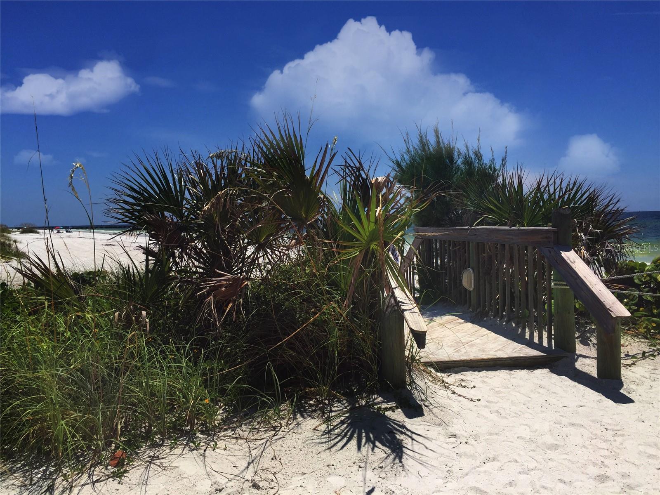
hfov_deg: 61.7
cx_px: 330
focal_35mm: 29
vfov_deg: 48.2
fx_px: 553
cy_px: 248
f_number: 2.2
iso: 32
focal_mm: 4.15
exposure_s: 1/3968
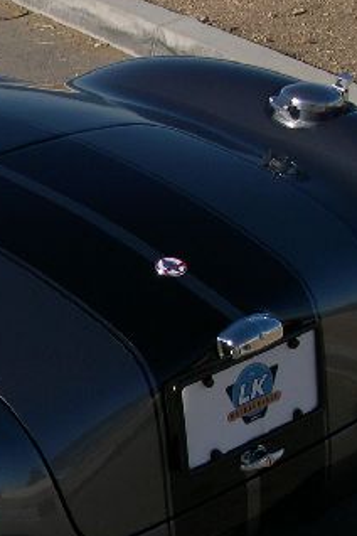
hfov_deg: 11.9
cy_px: 379
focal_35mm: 110
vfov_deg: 18.5
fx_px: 1636
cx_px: -187
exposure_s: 1/285
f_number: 8
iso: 100
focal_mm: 9
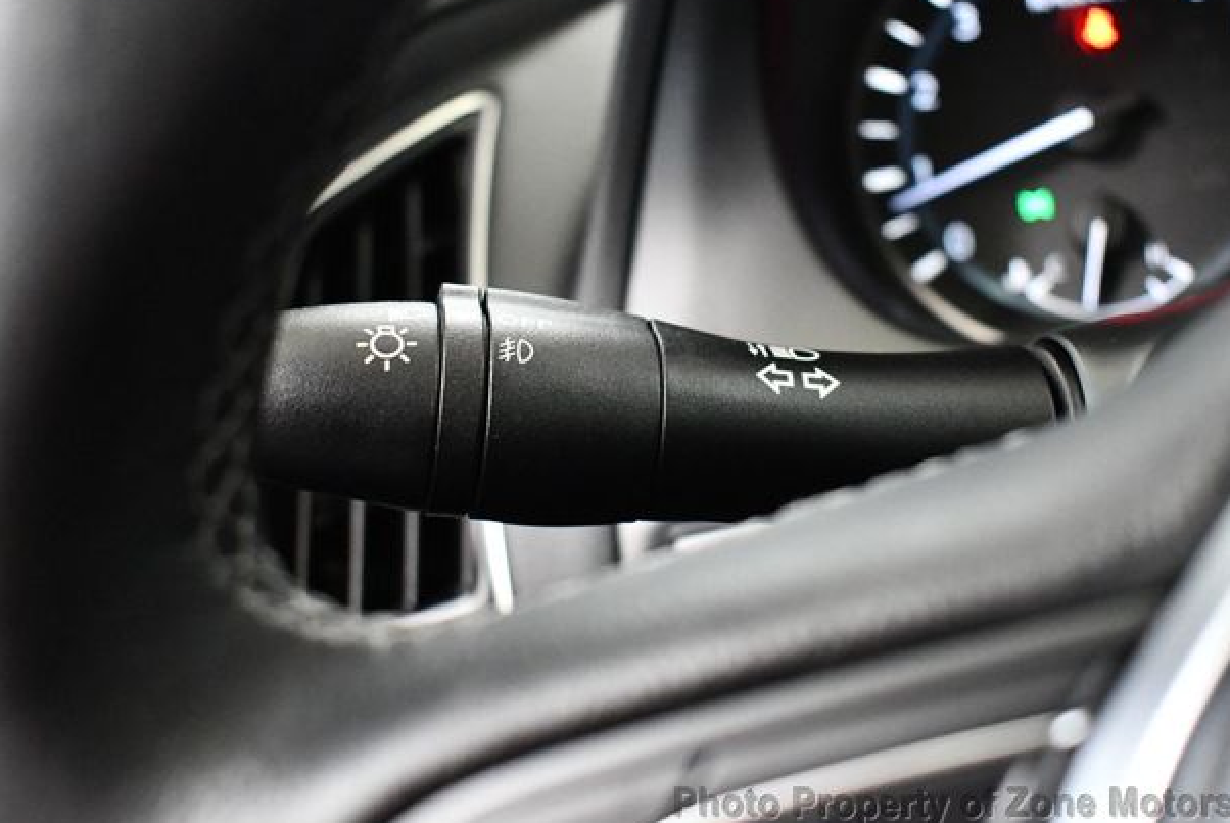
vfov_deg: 26.6
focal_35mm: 51
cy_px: 406
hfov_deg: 38.8
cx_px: 650
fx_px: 1745
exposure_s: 1/60
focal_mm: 24
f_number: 3.8
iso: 5600
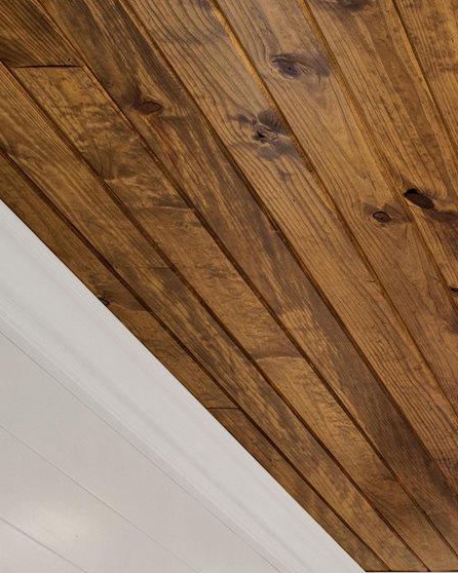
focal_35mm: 93
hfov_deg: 14.7
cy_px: 1019
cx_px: 795
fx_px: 1577
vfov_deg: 17.1
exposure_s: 1/10
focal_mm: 18
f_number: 11
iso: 200
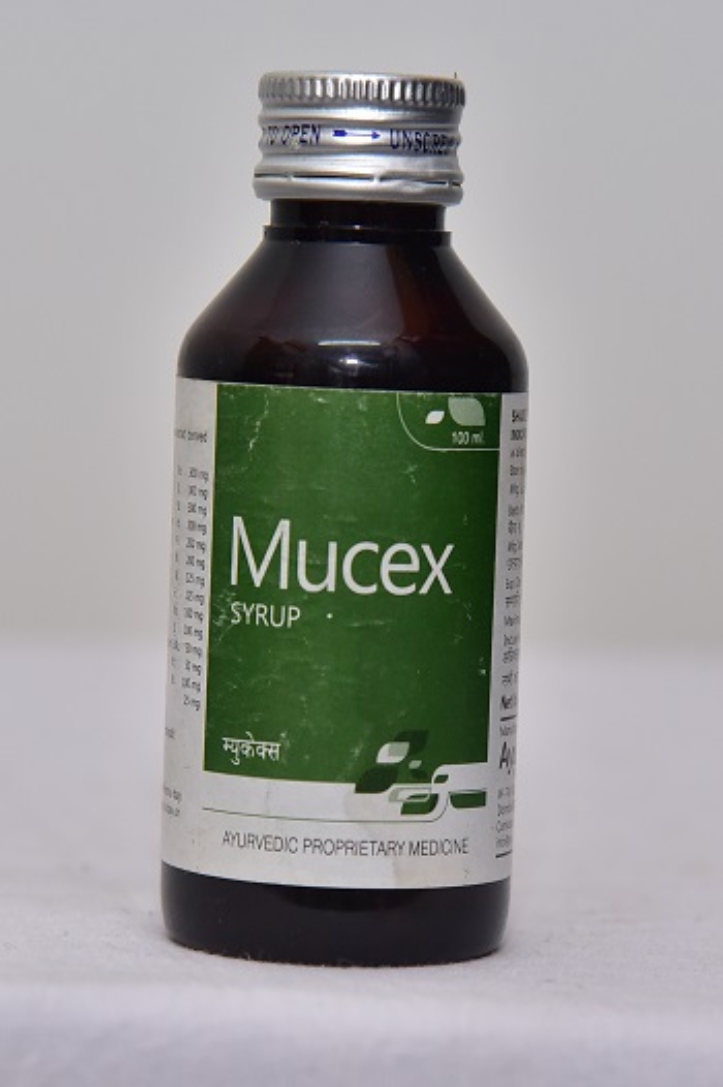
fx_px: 3619
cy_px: 544
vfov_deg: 17.1
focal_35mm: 120
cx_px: 362
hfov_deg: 11.4
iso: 1600
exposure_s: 1/160
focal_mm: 120
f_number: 5.6
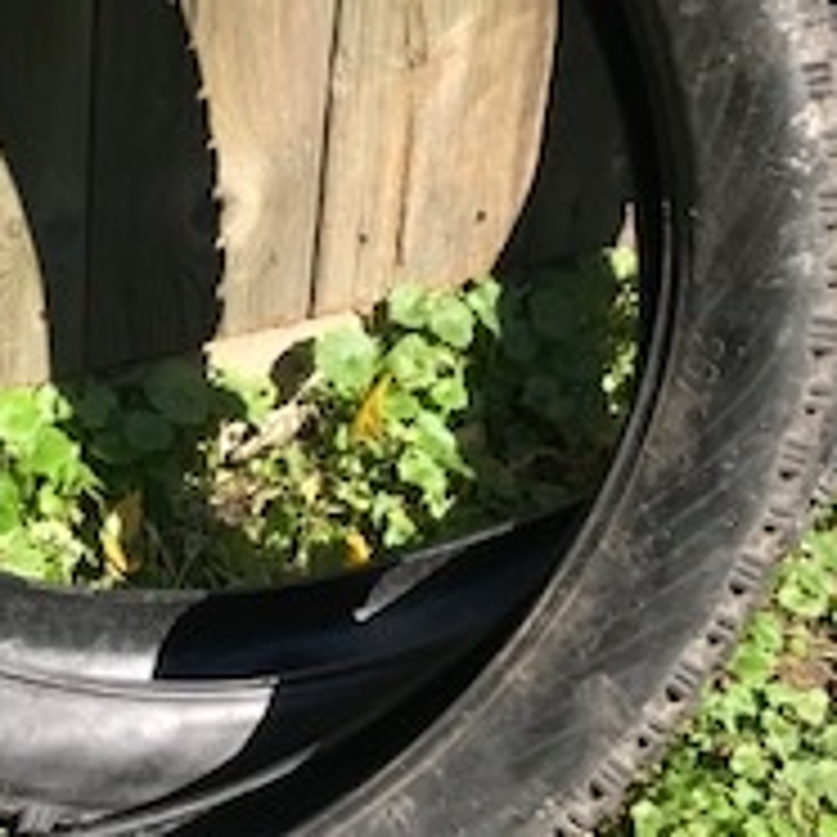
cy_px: 99
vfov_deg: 20.0
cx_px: 108
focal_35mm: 85
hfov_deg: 20.1
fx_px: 2325
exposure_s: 1/903
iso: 20
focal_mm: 3.99
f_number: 1.8
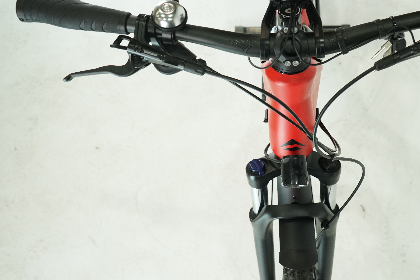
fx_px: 560
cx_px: 301
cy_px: 155
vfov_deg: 28.1
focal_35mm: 48
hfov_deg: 40.3
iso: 1600
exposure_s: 1/200
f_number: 5.6
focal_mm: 33
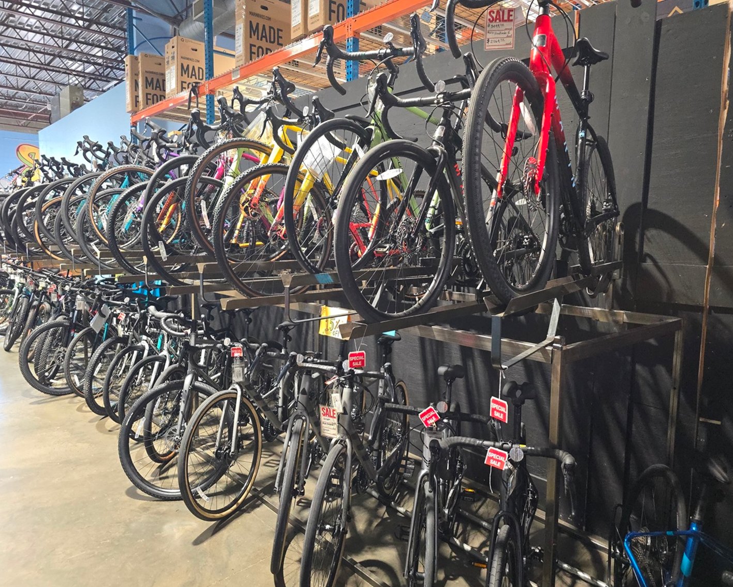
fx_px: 521
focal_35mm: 24
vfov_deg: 58.8
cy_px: 294
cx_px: 350
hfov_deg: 70.2
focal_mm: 6.3
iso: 500
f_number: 1.7
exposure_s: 1/60
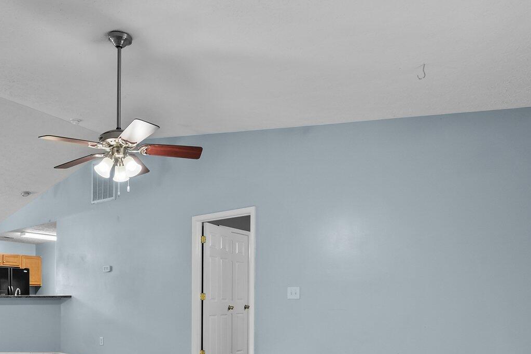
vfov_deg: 43.6
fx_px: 413
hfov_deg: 61.6
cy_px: 297
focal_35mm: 28
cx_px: 129
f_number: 7.1
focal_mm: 14
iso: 640
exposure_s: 1/8
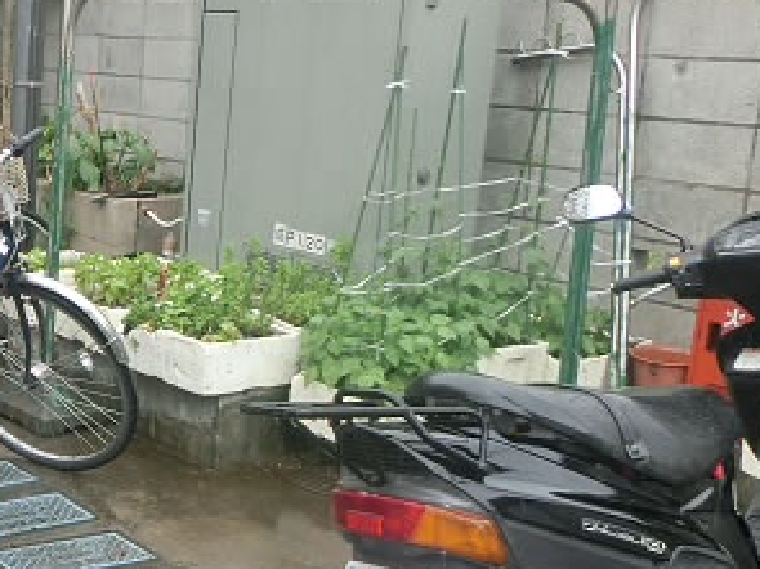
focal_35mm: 59
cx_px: -84
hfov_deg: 29.4
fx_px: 1295
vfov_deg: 24.8
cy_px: 313
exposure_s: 1/160
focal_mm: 4.24
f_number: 3
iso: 80
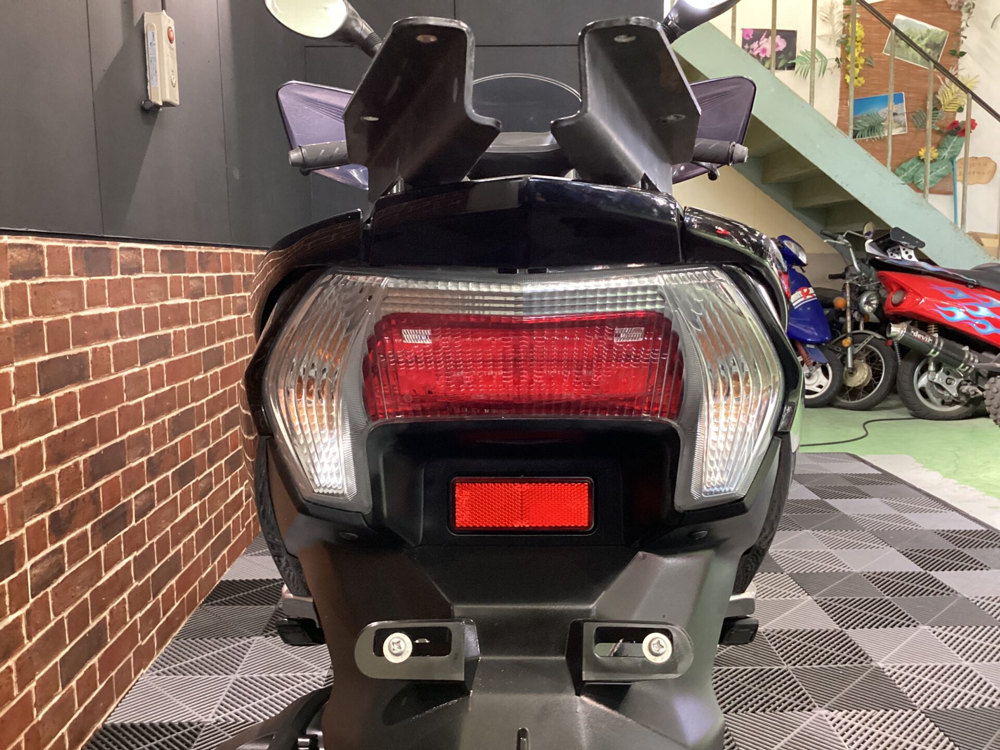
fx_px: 896
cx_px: 500
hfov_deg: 58.4
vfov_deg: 45.4
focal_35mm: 31
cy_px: 375
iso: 320
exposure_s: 1/60
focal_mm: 3.3
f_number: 2.4
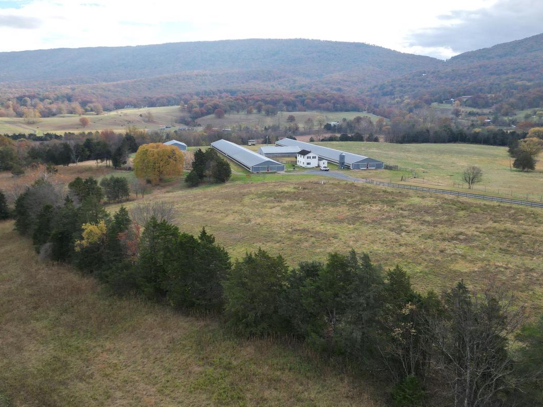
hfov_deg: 55.1
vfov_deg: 42.9
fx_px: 518
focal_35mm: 33
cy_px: 204
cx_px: 227
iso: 100
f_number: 1.7
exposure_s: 1/1000
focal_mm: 6.72
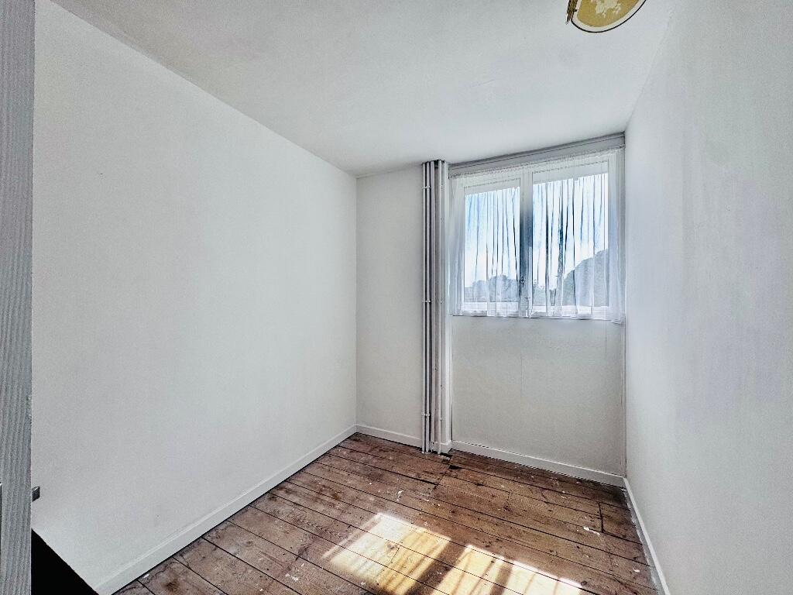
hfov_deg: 102.1
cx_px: 396
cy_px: 298
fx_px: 321
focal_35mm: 14
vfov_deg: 85.7
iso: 40
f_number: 2.2
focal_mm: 2.22
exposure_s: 1/498
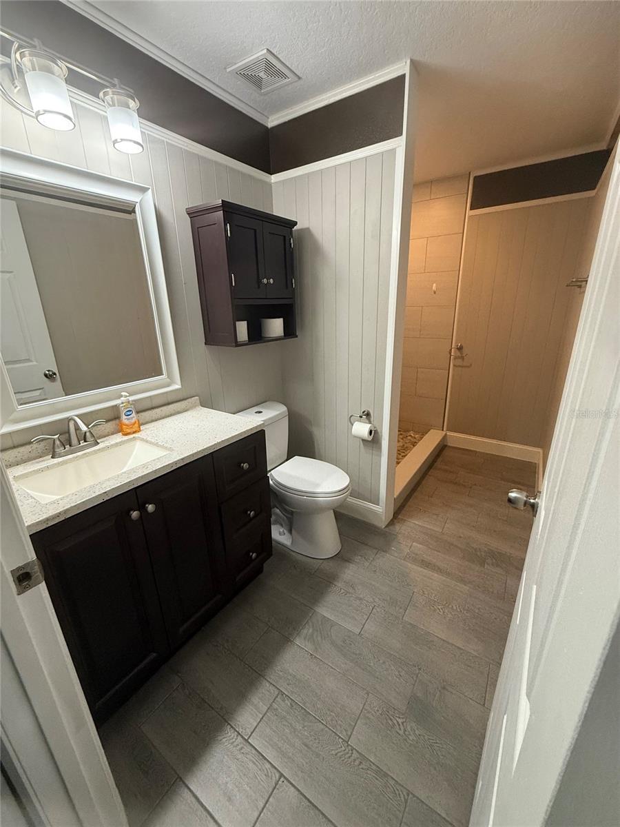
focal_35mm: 14
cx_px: 310
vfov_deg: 102.1
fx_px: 334
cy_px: 414
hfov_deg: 85.7
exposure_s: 1/60
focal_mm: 2.22
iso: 400
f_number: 2.2
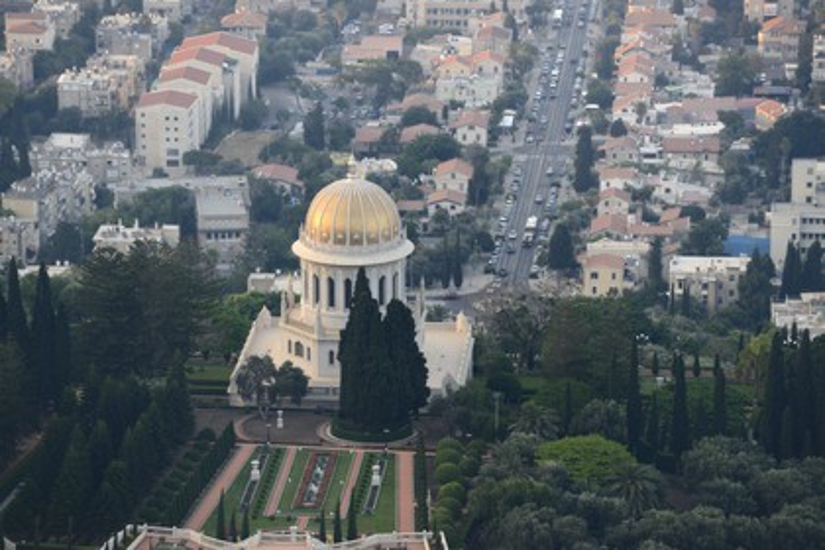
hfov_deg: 12.5
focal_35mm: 165
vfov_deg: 8.3
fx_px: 3781
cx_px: 412
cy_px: 275
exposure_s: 1/320
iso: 400
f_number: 4
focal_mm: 165
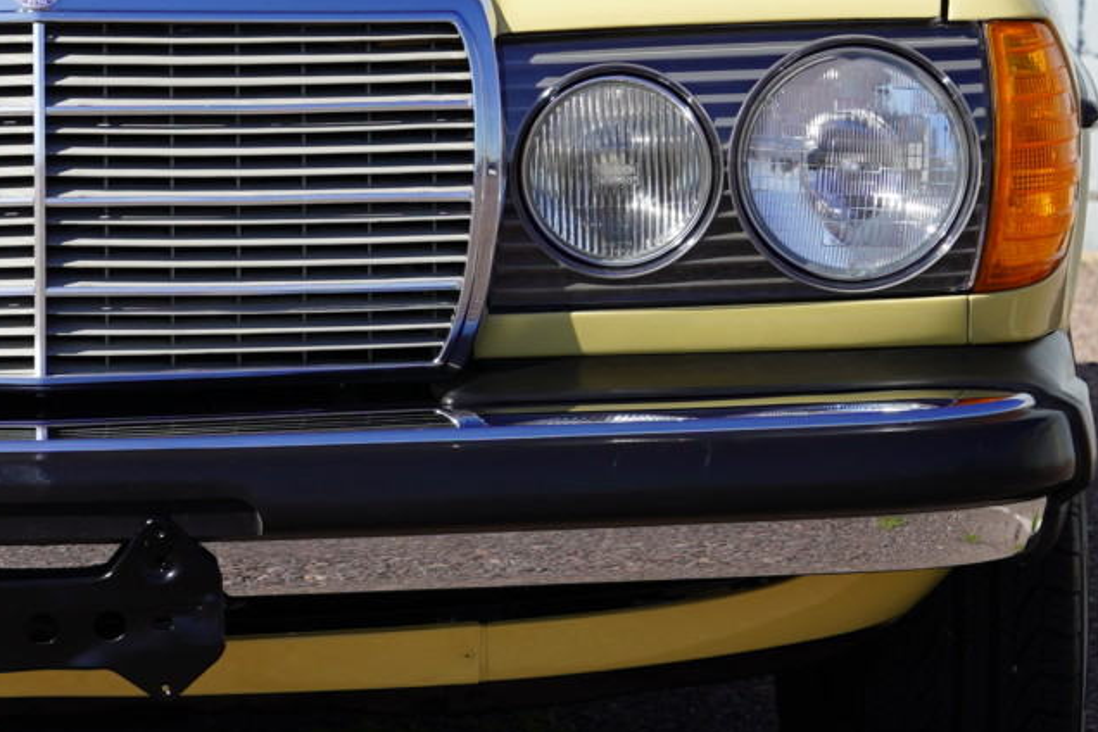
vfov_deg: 5.0
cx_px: 92
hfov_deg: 7.4
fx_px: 8448
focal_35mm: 277
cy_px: 98
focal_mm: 86
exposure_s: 1/200
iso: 100
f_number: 9
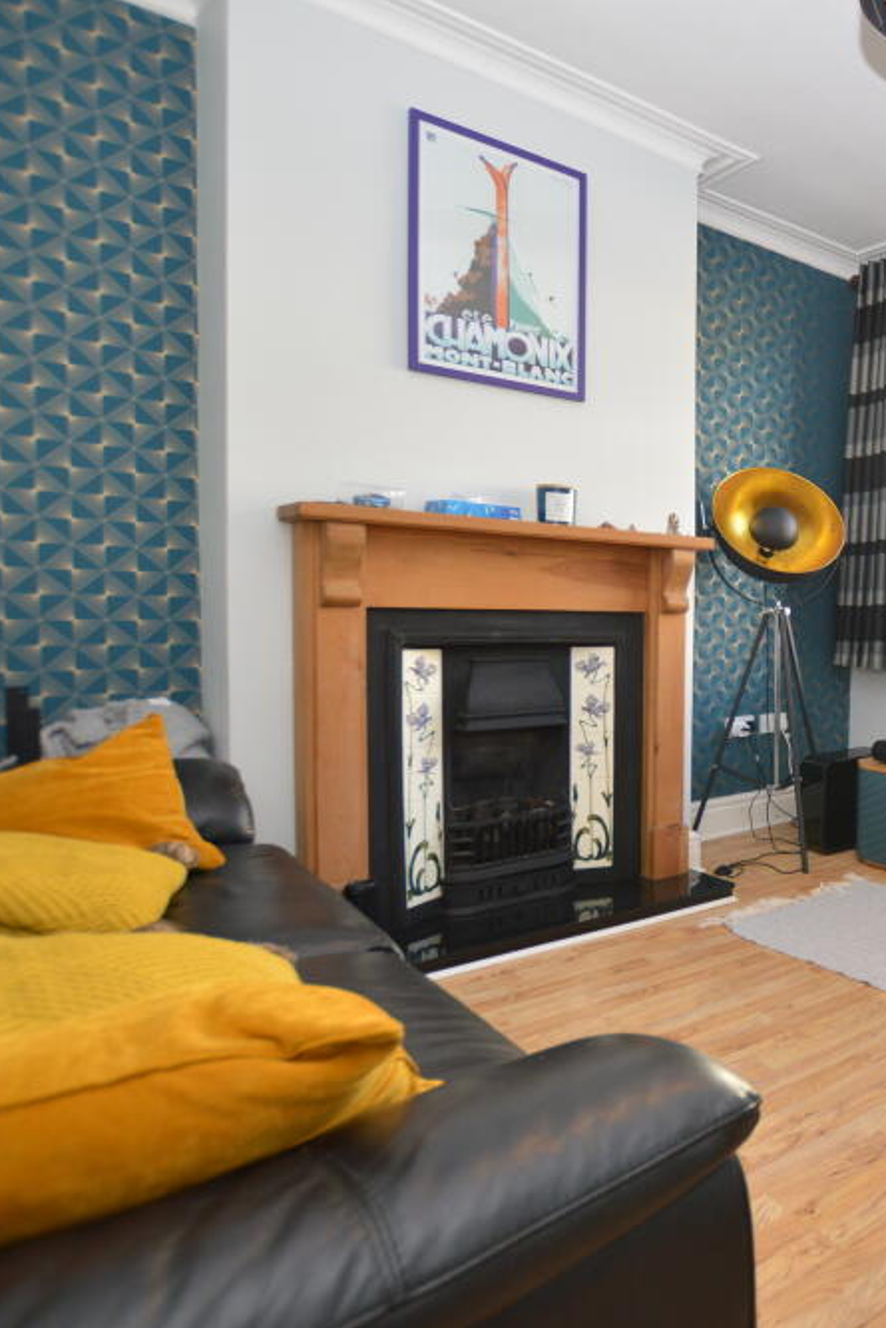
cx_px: 932
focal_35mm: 23
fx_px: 849
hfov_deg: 44.6
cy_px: 660
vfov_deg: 76.1
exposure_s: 1/60
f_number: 3.5
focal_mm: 10
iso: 450
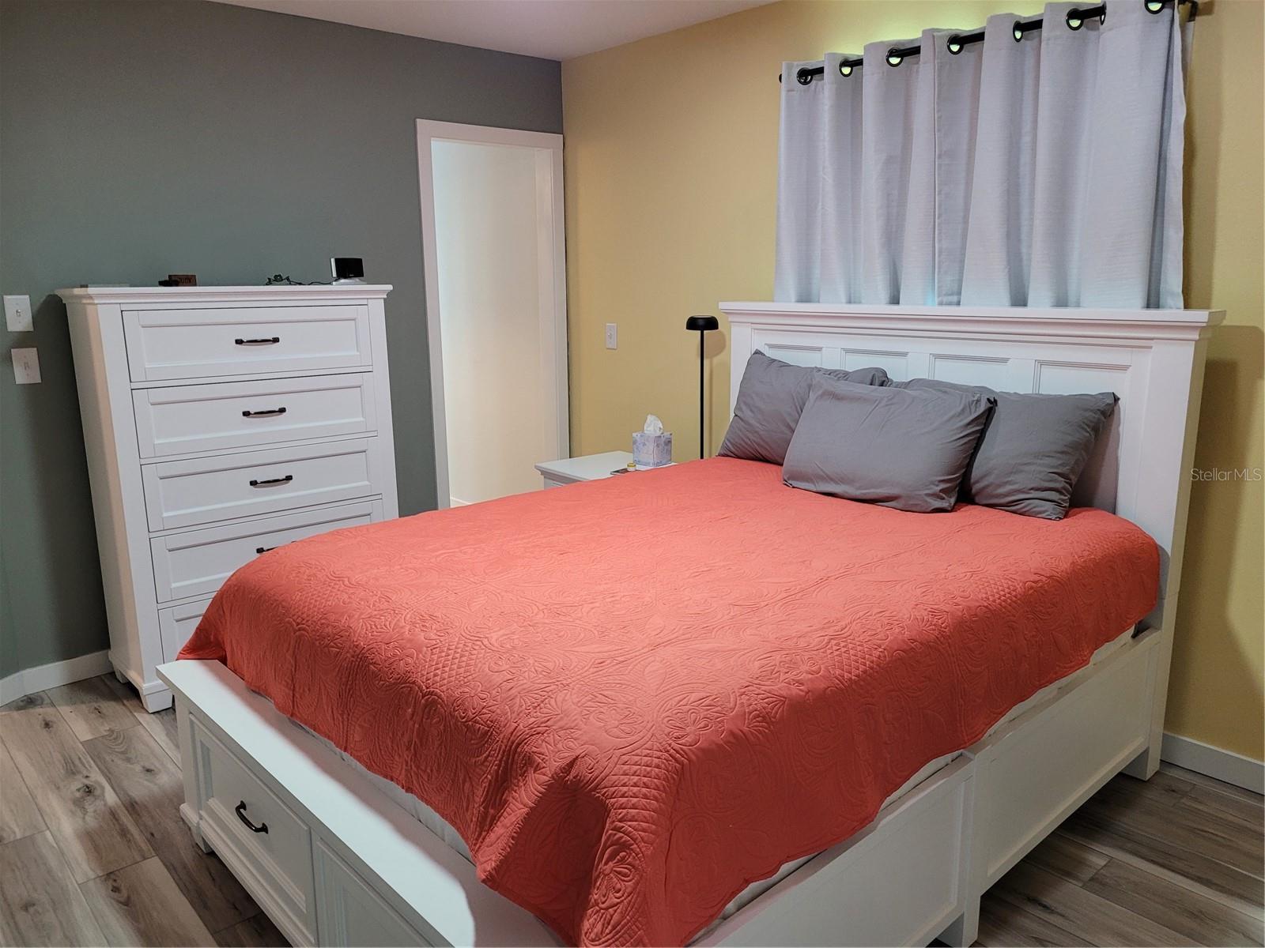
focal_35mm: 26
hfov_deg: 67.3
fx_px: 950
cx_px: 632
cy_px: 474
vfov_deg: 53.1
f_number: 1.8
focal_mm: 5.4
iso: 250
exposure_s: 1/60
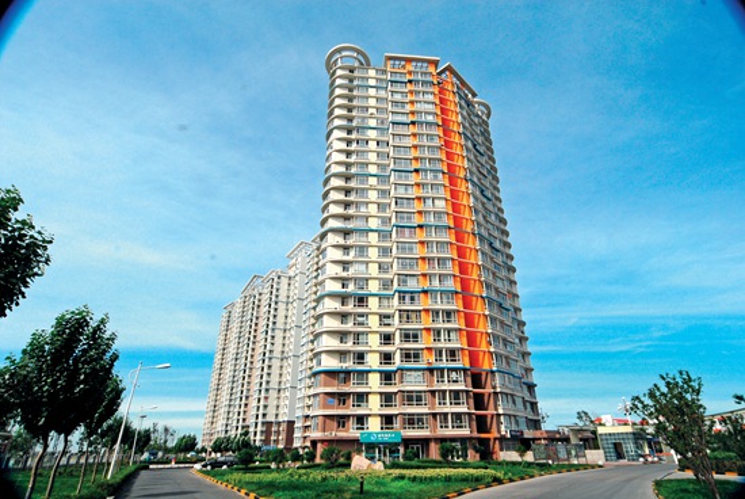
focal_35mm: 18
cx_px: 372
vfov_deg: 67.5
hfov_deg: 89.9
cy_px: 250
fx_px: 373
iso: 200
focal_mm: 12
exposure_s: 1/500
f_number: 11
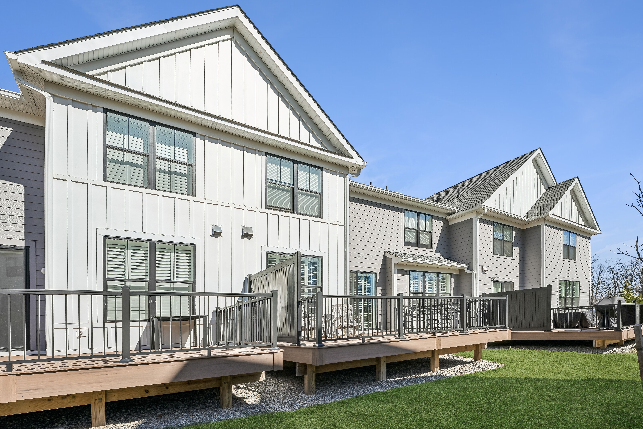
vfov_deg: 74.4
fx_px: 282
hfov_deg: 97.5
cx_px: 322
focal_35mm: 16
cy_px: 214
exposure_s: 1/320
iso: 125
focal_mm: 15.8
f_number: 10
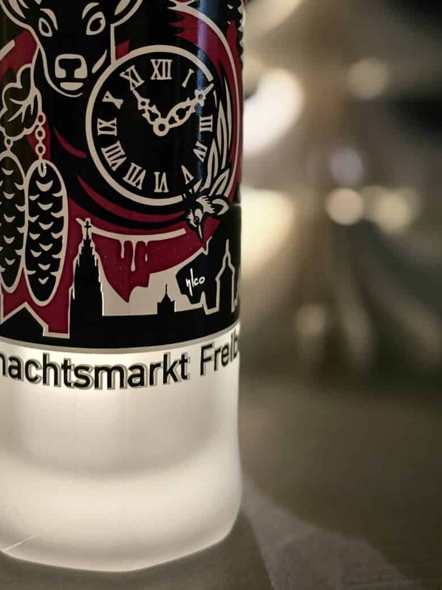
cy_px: 171
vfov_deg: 33.3
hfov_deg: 25.4
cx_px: 122
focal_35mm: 57
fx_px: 970
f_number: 1.7
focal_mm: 6.3
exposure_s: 1/25
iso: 1250
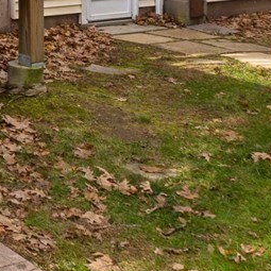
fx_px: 726
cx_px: -210
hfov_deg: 17.4
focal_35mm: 82
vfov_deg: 19.9
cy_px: -53
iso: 160
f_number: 9
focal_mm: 16
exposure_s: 1/160
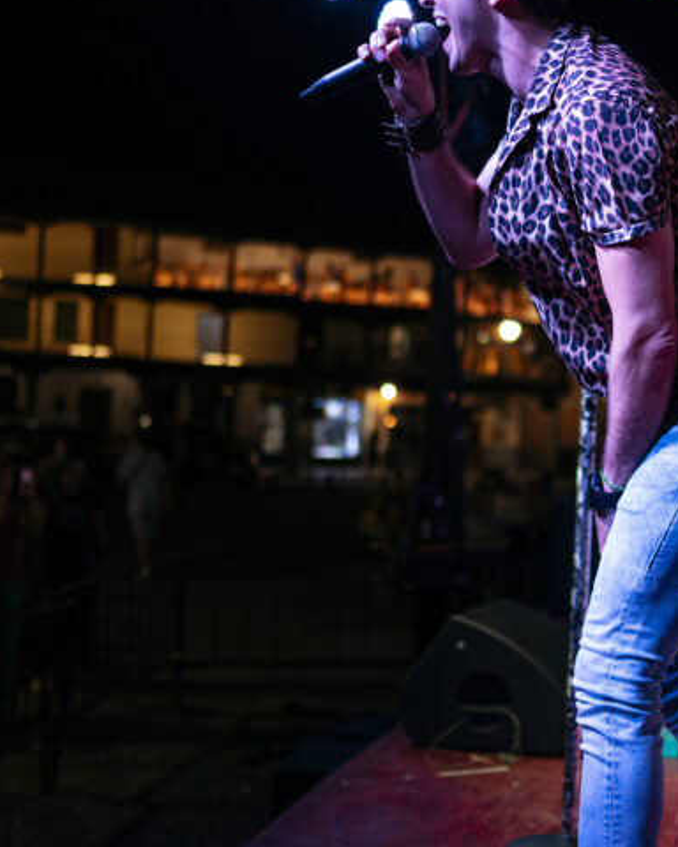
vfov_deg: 27.1
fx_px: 1756
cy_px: 334
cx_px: 561
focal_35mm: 70
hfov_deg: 21.5
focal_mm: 35
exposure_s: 1/320
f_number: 1.8
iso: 1250
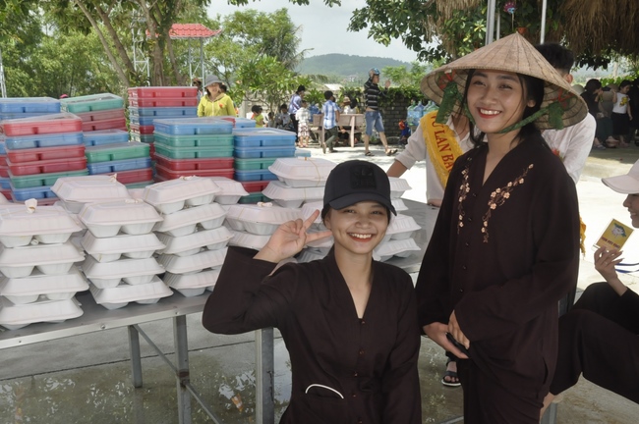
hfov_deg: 51.3
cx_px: 320
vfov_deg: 35.4
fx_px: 665
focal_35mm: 38
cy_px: 212
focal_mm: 25
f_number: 18
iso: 800
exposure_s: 1/200
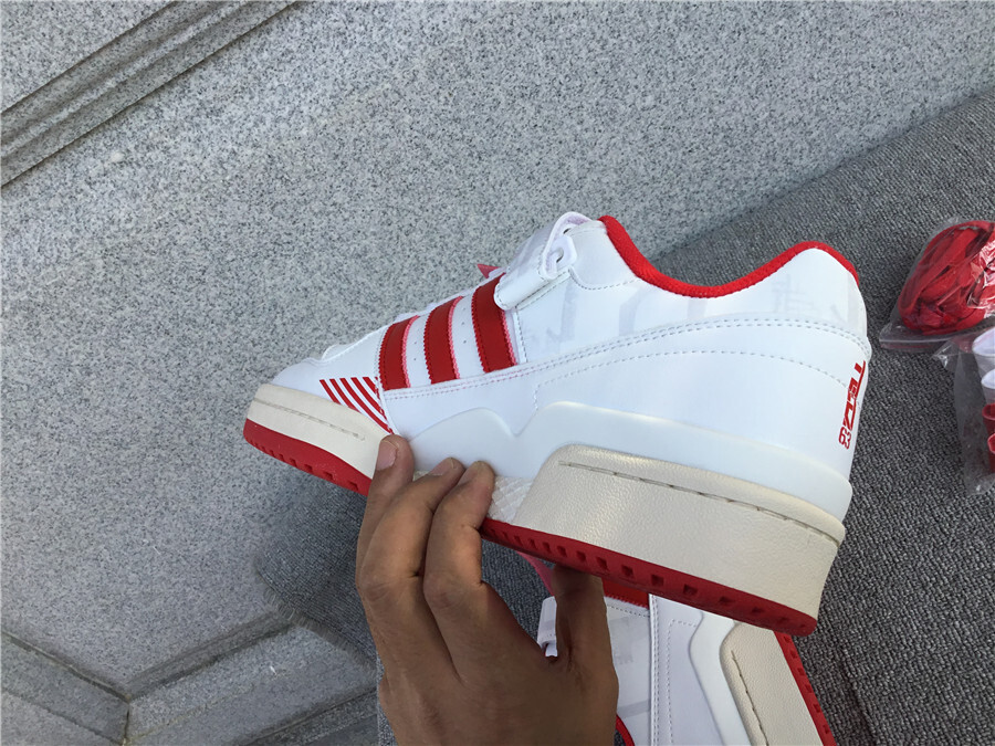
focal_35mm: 31
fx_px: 891
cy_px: 373
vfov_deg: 45.4
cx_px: 498
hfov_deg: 58.4
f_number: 2.4
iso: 25
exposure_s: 1/916
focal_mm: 3.3
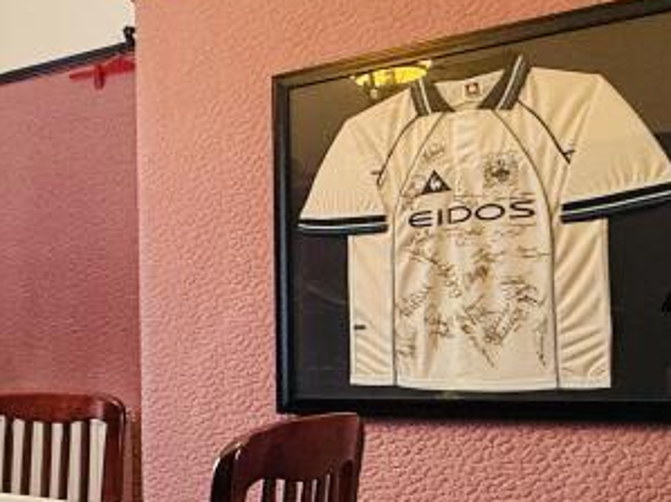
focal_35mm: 48
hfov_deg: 34.1
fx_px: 930
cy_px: 370
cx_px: -74
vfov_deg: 29.8
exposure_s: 1/50
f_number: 2.2
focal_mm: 2.22
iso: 500
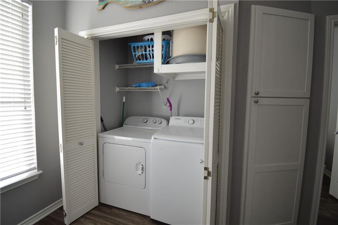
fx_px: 141
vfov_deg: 77.2
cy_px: 112
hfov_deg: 100.5
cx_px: 169
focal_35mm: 15
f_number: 5
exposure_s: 1/100
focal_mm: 10
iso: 400
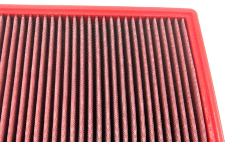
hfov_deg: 36.4
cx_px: 69
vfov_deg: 23.5
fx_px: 342
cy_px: 78
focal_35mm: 55
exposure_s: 1/43
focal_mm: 5.7
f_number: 2.8
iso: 400
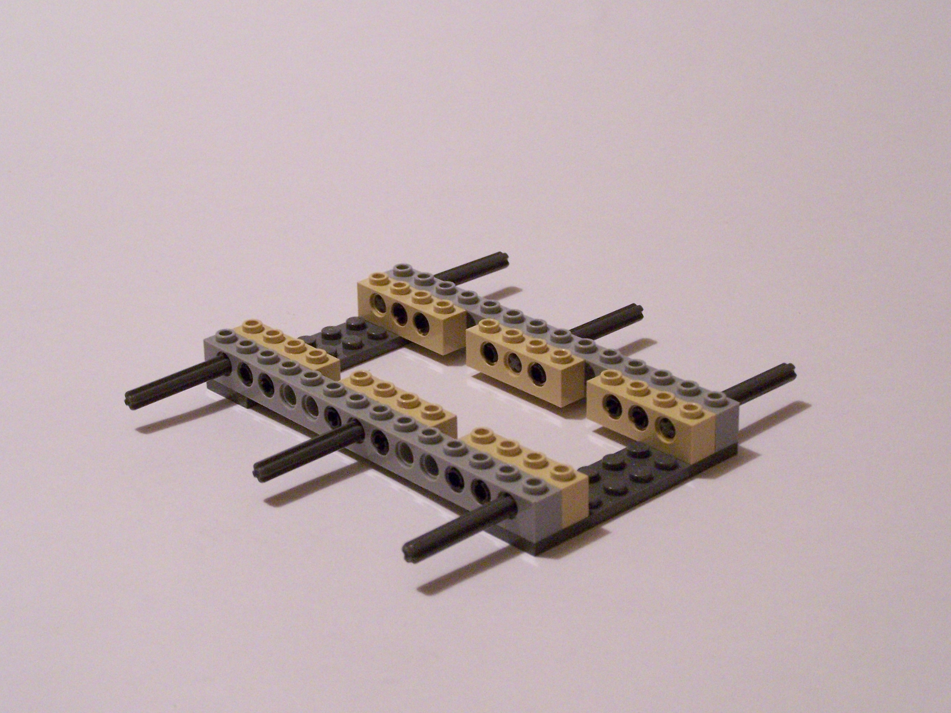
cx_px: 476
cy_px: 356
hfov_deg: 26.0
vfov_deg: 19.6
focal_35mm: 75
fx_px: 2060
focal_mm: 12.4
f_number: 3.2
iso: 400
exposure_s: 1/20
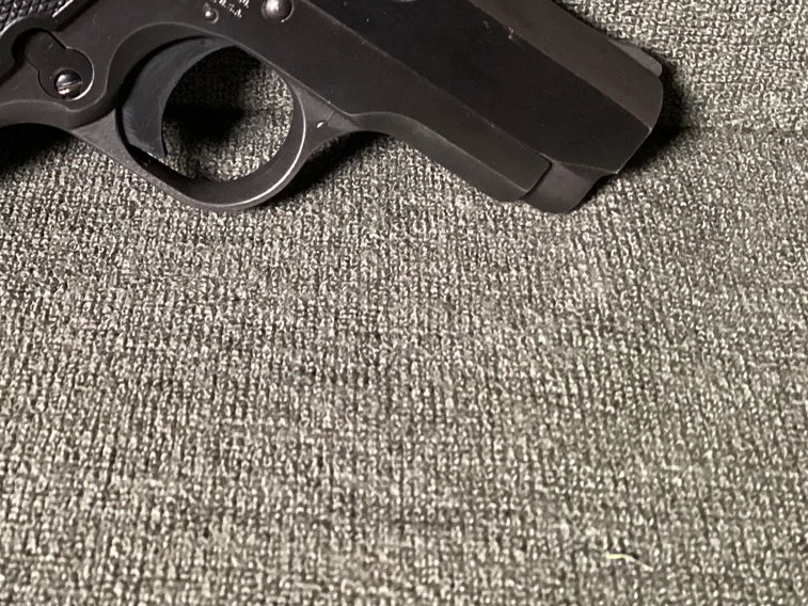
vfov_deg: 22.8
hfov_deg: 30.5
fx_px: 1447
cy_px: 9
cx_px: 168
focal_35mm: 62
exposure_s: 1/40
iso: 400
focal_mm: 3.3
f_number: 2.4
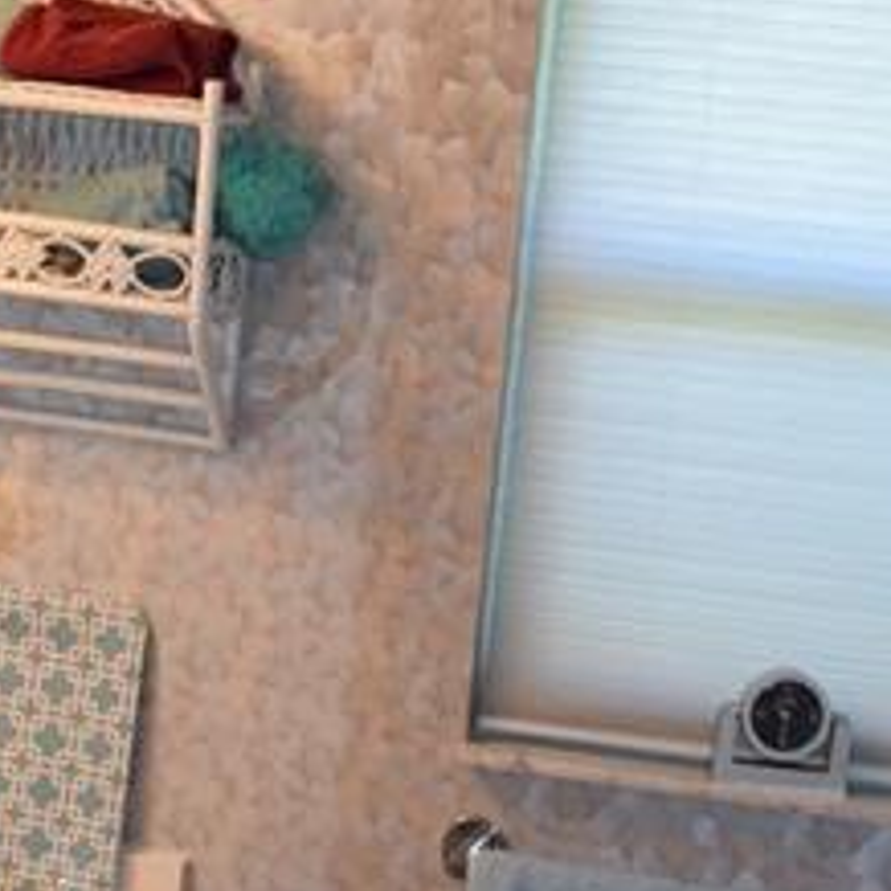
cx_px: 339
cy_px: 846
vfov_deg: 18.9
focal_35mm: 90
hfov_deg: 19.3
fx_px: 2621
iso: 800
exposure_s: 1/100
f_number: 5
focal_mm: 20
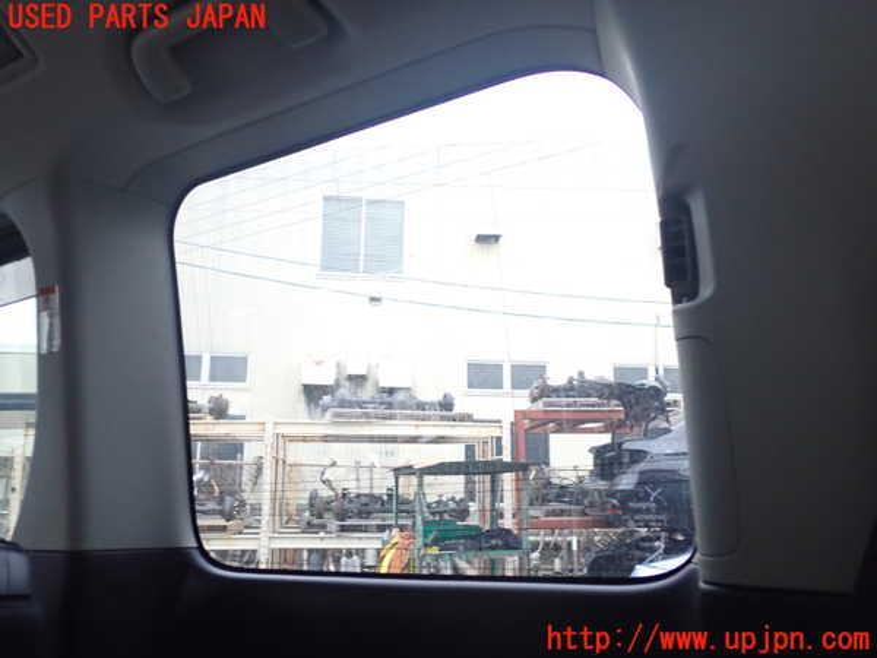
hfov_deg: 60.0
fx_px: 760
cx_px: 438
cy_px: 329
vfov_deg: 46.8
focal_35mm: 30
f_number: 2.3
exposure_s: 1/30
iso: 500
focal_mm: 5.4
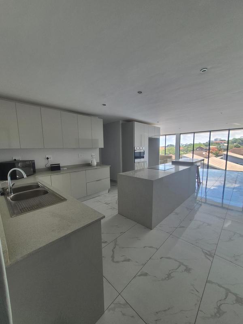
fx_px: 122
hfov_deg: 89.9
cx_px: 122
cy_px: 162
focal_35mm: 13
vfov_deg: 106.2
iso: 50
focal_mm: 1.74
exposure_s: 1/100
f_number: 2.2
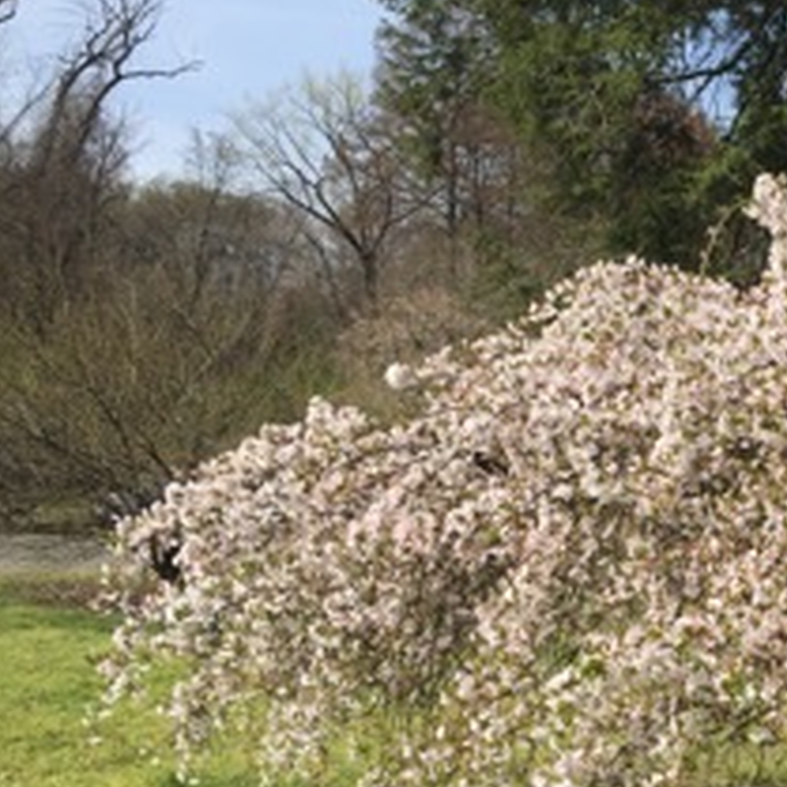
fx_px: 1389
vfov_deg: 31.1
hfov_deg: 29.3
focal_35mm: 54
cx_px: 806
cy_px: 584
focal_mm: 4.15
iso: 32
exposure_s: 1/1883
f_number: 2.2
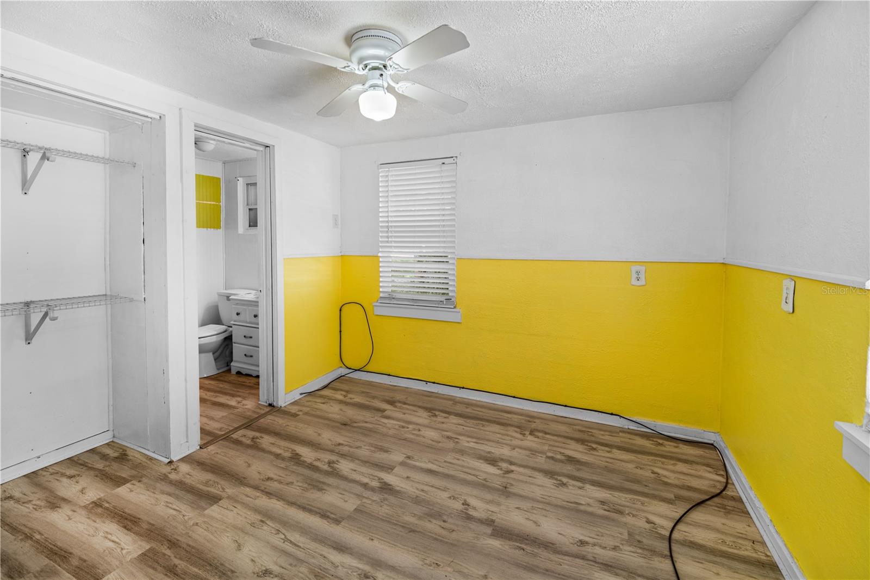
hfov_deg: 104.3
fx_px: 338
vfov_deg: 81.2
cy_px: 290
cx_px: 435
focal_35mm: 14
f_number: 4
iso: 200
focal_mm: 14
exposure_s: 1/25
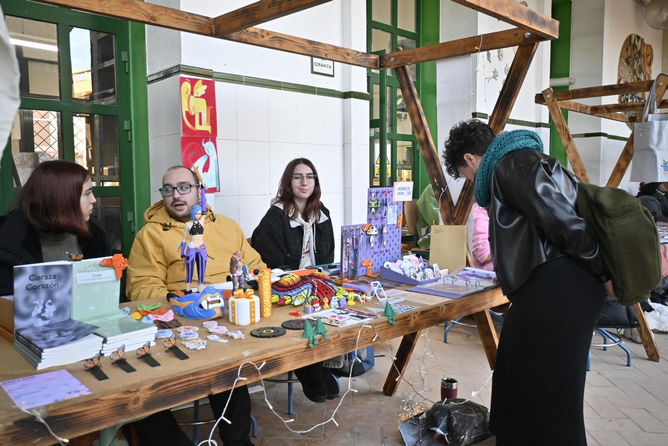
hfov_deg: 63.2
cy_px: 223
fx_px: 543
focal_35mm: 29
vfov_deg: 44.6
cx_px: 334
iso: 2000
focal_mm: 19.5
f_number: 3.8
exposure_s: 1/250
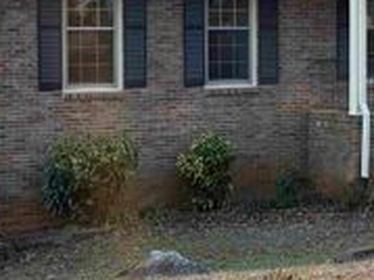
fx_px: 1447
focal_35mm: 134
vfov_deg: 11.0
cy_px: 76
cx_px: 397
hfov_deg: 14.4
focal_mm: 6.76
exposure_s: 1/386
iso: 100
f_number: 1.78
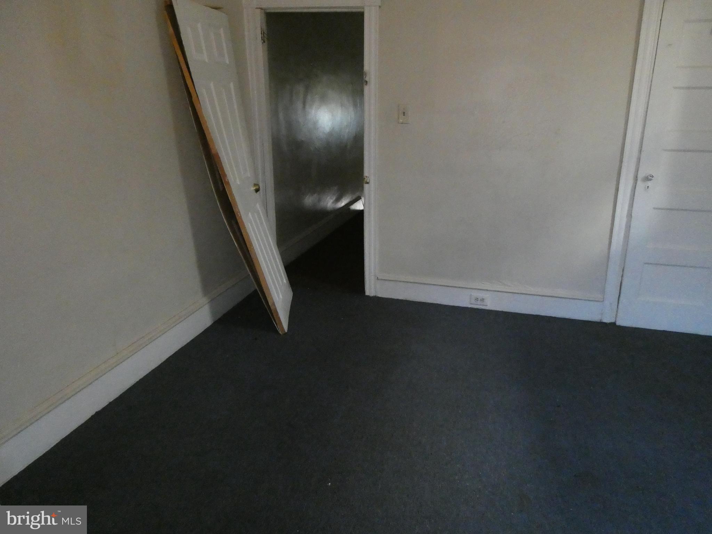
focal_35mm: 24
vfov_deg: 56.8
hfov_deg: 71.6
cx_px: 356
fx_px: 494
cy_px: 267
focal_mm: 4.3
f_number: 3.3
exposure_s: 1/60
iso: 1600
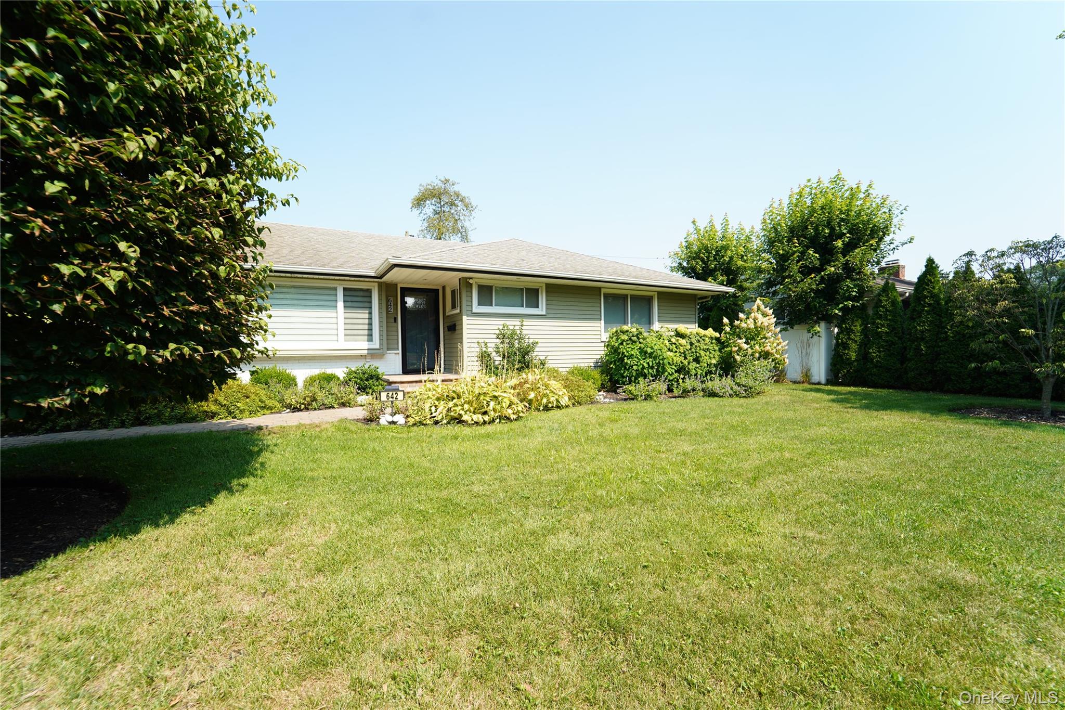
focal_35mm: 14
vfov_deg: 81.2
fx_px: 414
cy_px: 355
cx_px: 532
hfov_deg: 104.3
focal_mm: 14
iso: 100
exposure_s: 1/200
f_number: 5.6
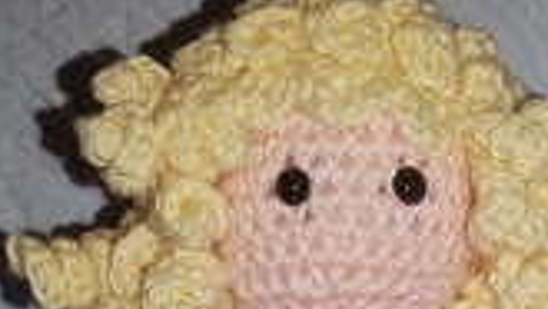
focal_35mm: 80
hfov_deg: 26.4
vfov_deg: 13.5
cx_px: 335
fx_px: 1163
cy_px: 558
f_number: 1.7
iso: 50
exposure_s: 1/294
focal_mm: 4.2
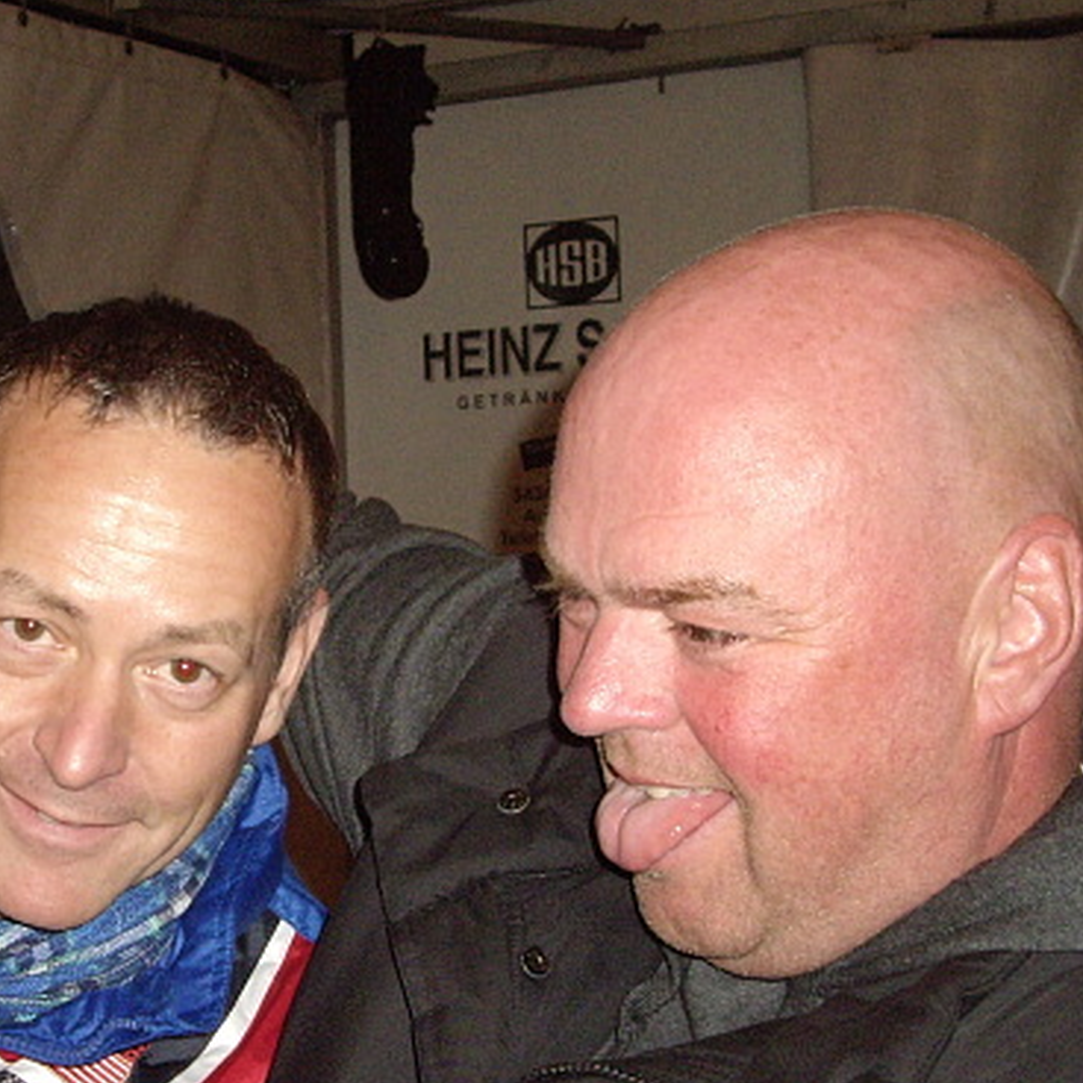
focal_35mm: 73
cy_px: 700
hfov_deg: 23.3
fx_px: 2584
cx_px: 218
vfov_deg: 23.6
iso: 400
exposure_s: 1/40
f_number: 2.8
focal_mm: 7.9
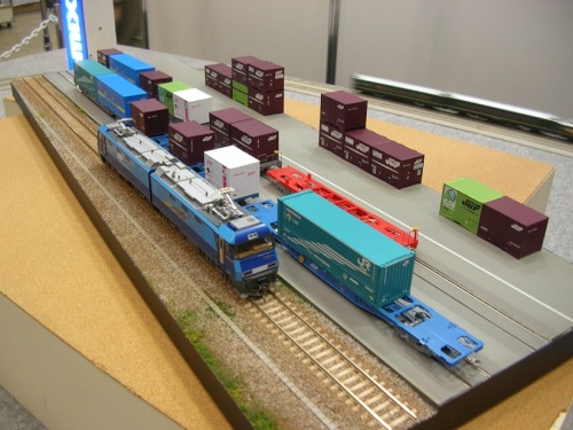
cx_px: 286
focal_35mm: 35
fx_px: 579
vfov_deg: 40.7
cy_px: 215
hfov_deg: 52.6
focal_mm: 5.8
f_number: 2.8
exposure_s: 1/9
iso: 50
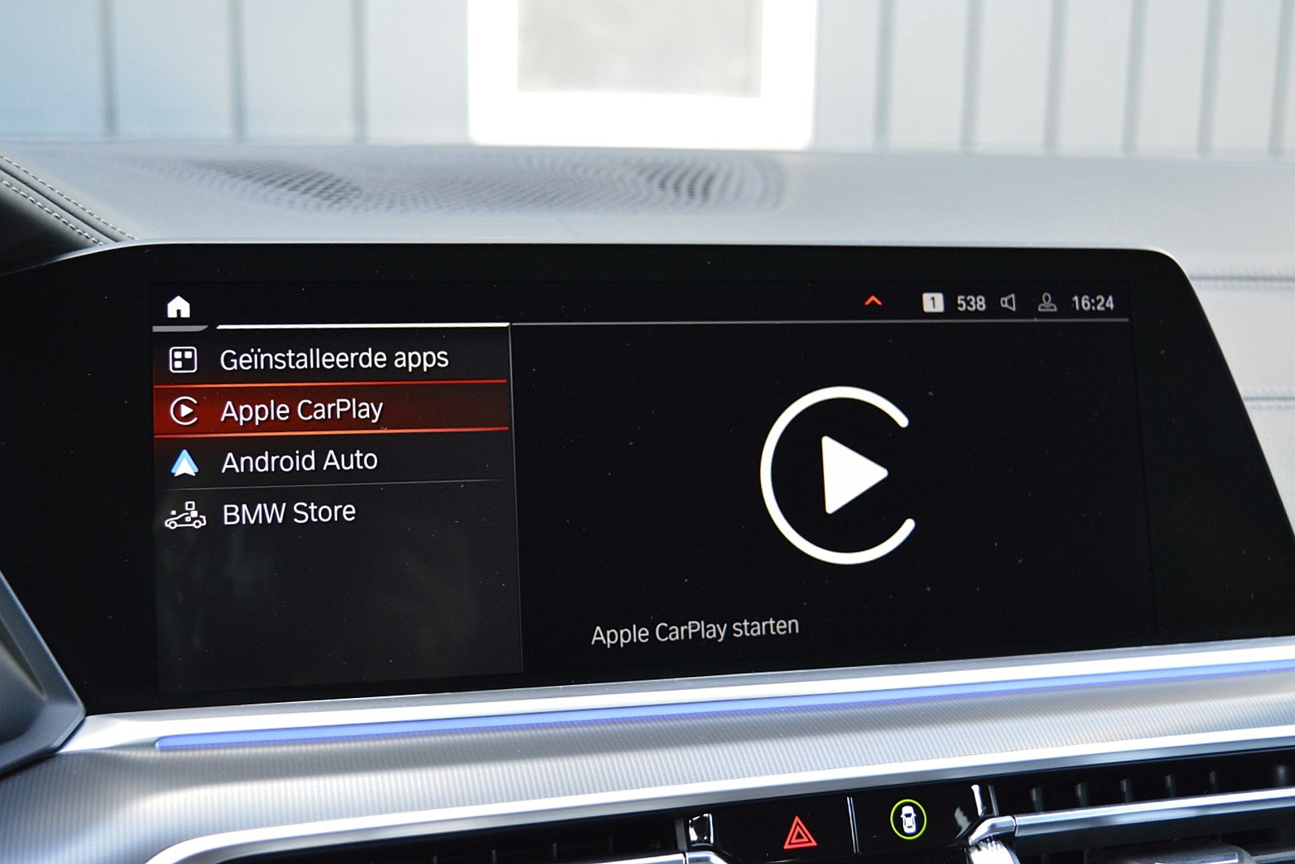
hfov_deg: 49.6
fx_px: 1403
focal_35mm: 39
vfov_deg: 34.2
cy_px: 432
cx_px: 648
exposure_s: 1/60
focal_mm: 26
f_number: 5
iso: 800
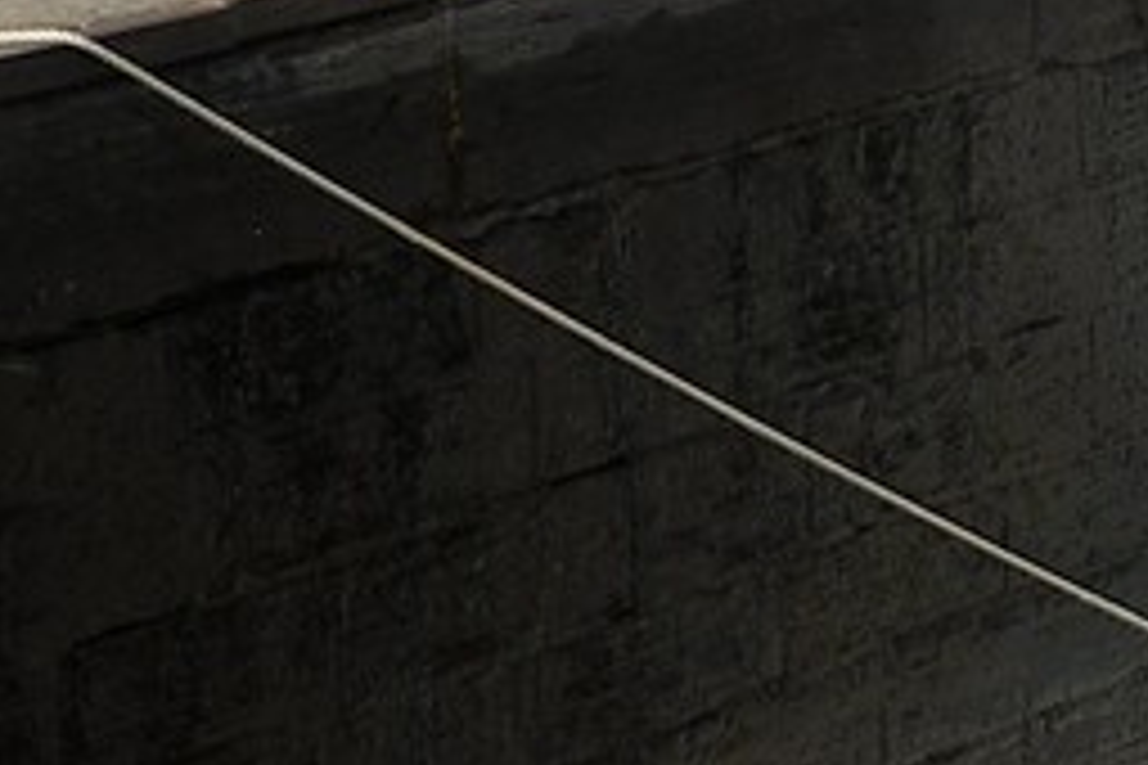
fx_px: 5803
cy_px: -536
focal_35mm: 182
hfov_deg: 10.0
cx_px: 2697
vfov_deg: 7.4
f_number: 14
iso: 200
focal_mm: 29
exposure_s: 1/200
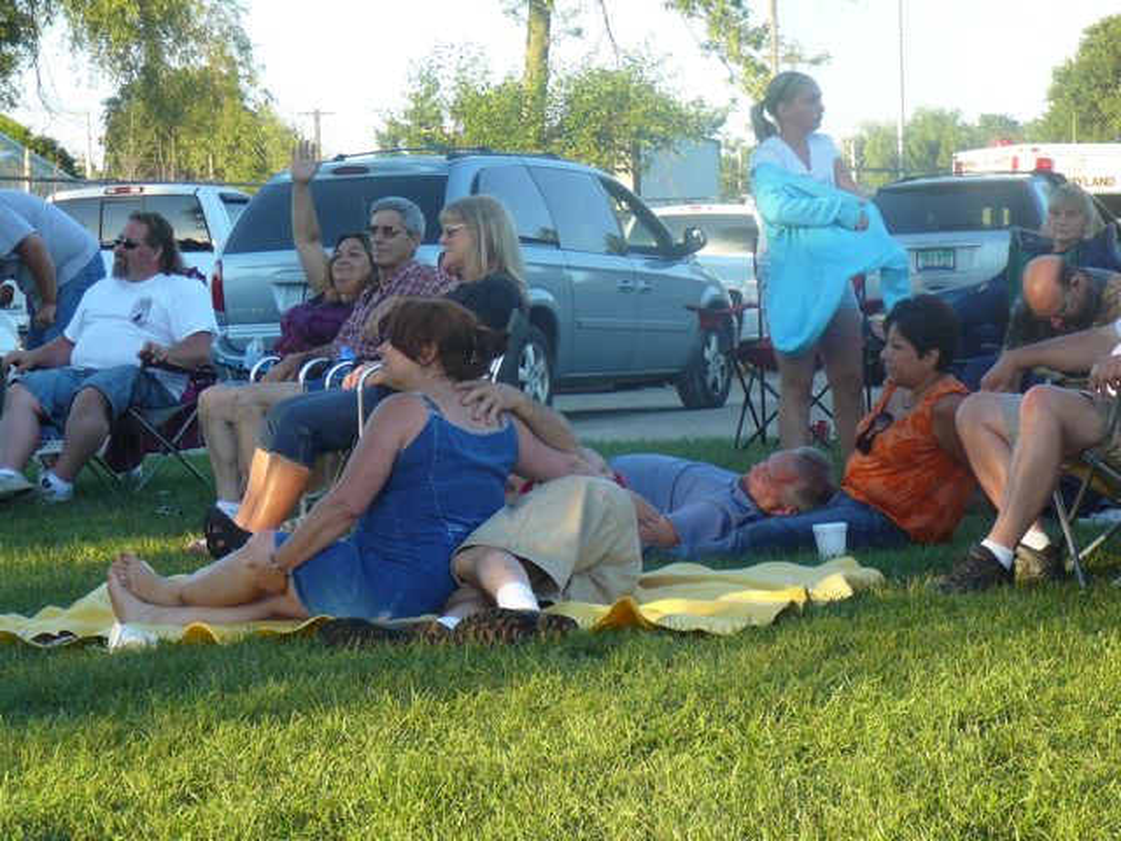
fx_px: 3821
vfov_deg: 12.6
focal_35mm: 118
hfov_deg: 16.7
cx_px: 560
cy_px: 420
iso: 80
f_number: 3.9
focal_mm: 17.6
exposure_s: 1/100
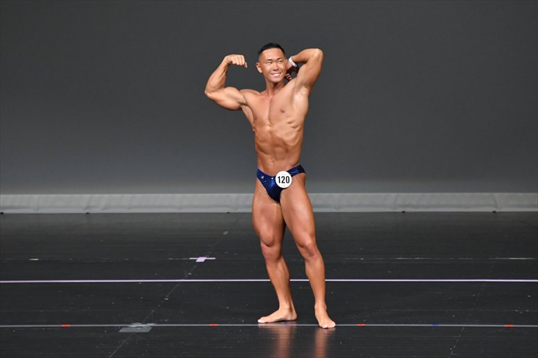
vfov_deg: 4.4
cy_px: 179
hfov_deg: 6.5
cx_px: 269
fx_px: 4705
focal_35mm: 315
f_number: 5.6
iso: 4000
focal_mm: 210
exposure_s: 1/400
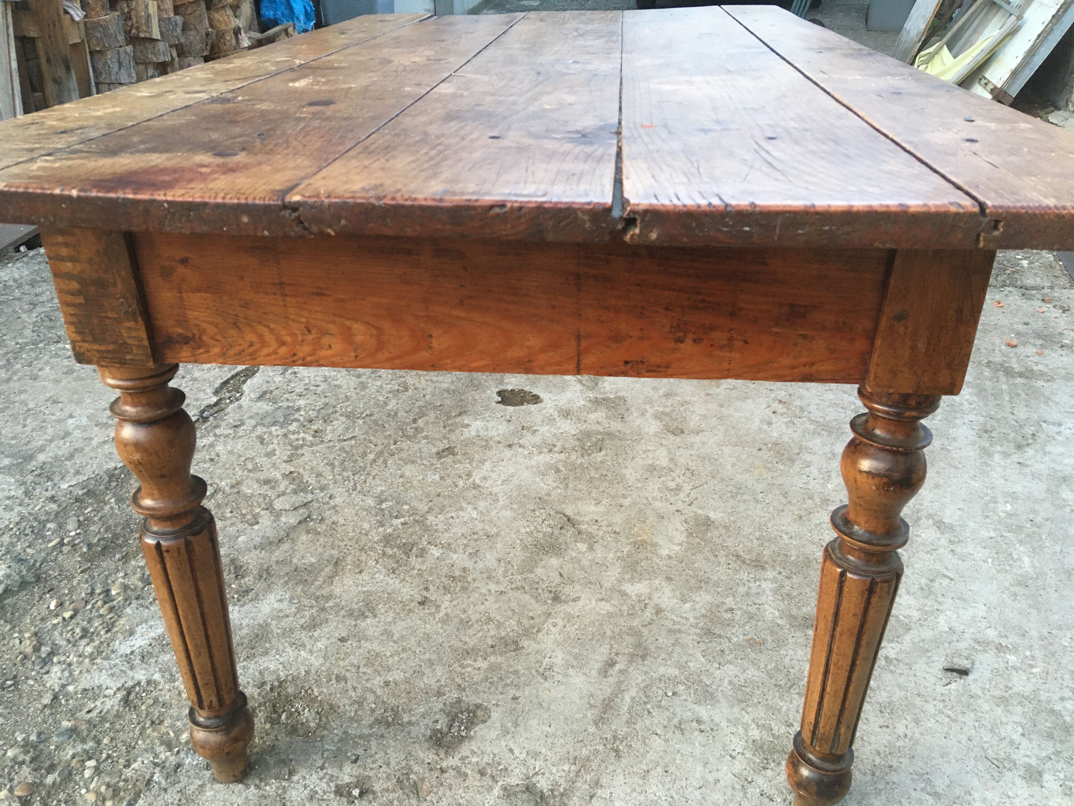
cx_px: 537
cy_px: 403
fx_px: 900
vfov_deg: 48.2
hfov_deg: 61.7
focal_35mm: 29
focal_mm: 4.15
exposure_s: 1/33
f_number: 2.2
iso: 160
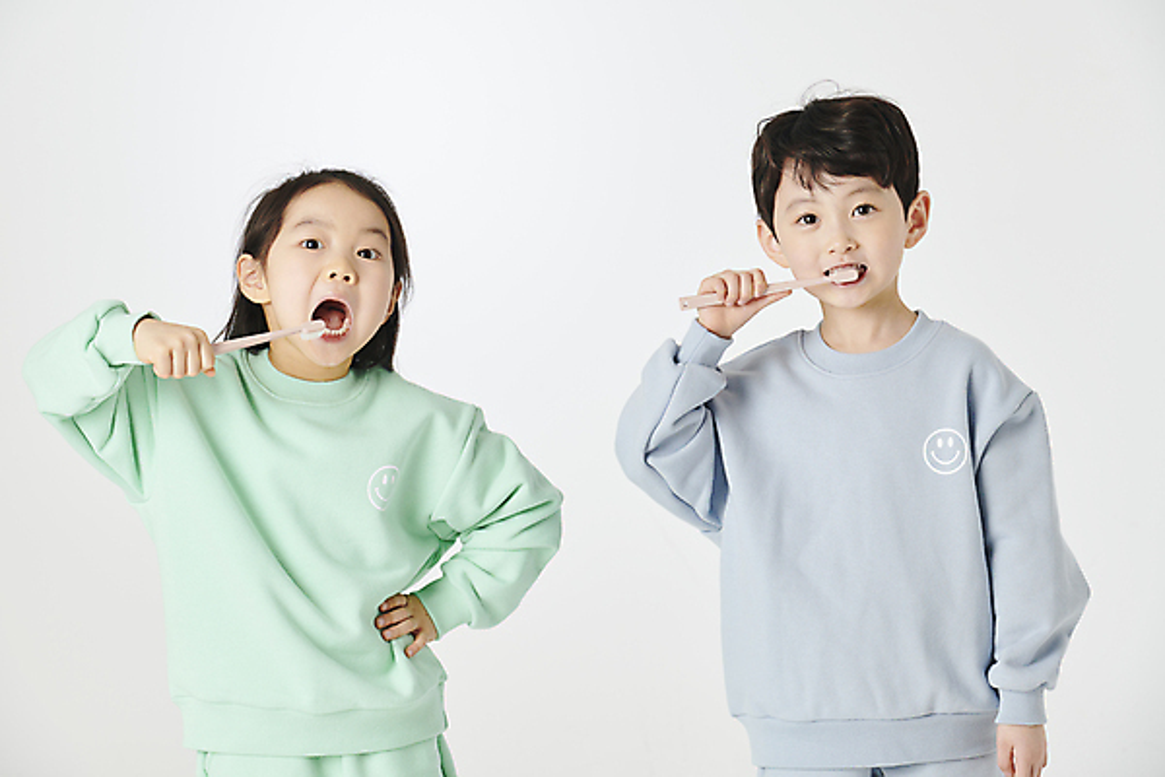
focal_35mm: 125
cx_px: 582
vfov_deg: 11.0
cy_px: 388
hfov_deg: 16.4
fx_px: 4045
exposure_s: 1/125
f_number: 8
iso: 160
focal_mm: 125
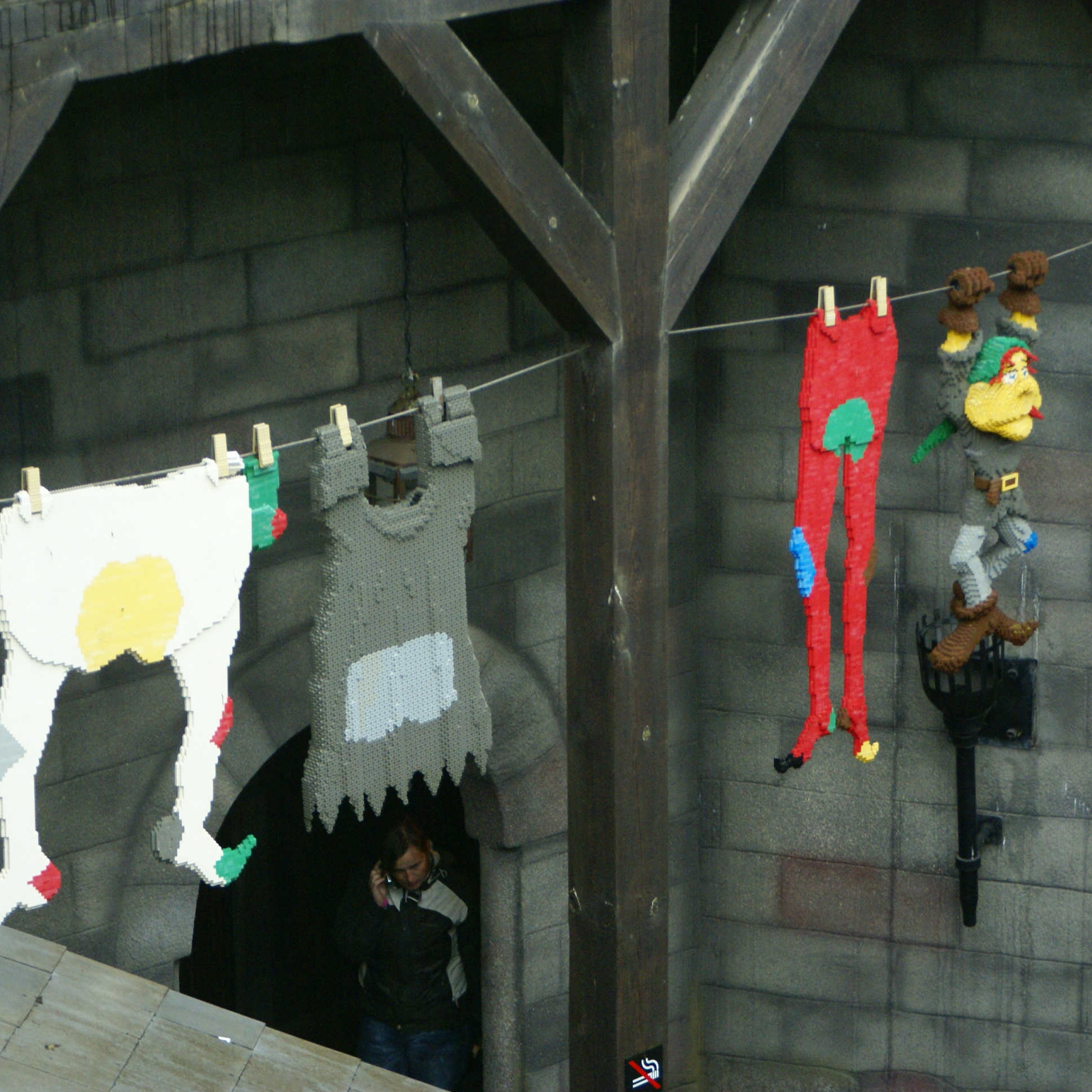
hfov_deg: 15.2
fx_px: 4104
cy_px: 547
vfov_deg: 15.2
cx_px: 497
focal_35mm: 115
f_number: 5
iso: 400
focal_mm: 60
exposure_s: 1/50
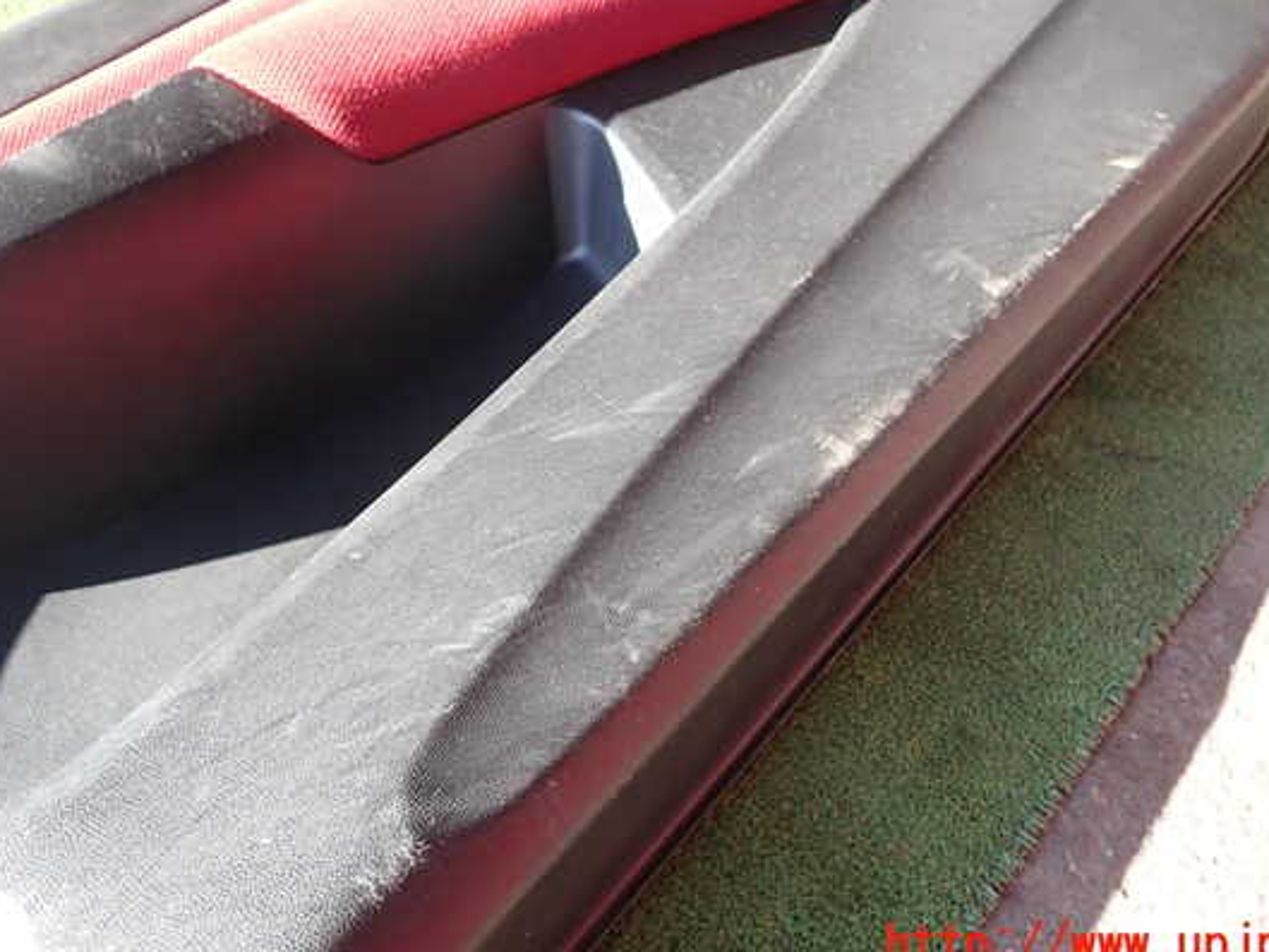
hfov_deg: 53.8
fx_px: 1247
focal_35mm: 34
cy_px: 436
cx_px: 708
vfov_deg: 41.8
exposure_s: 1/100
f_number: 2.3
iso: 100
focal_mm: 5.4
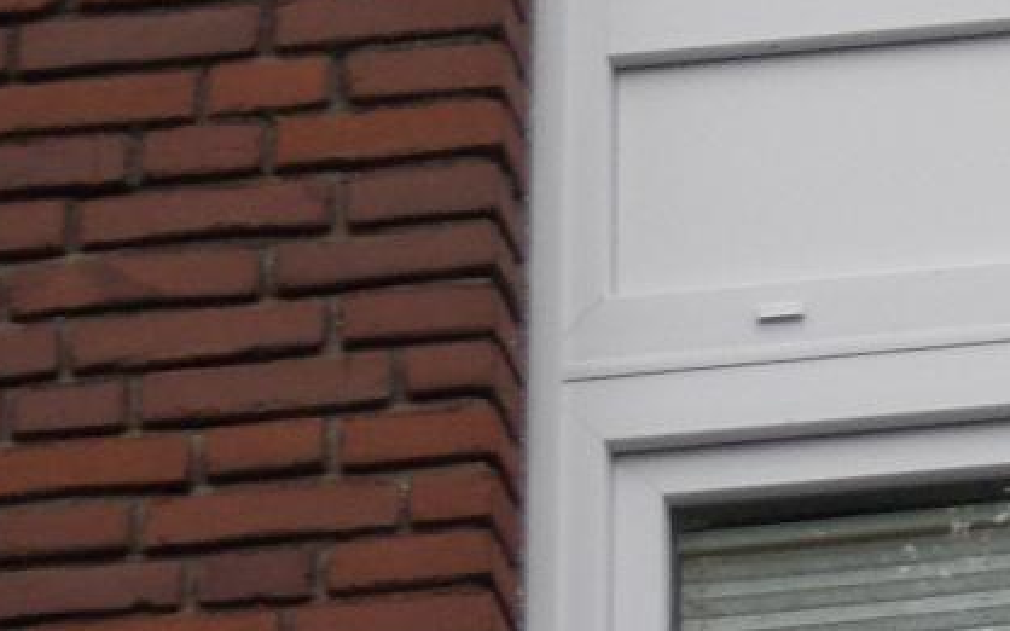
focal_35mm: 659
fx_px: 18135
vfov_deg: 2.0
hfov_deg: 3.2
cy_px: 936
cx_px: 1979
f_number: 6.5
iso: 80
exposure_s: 1/160
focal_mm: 23
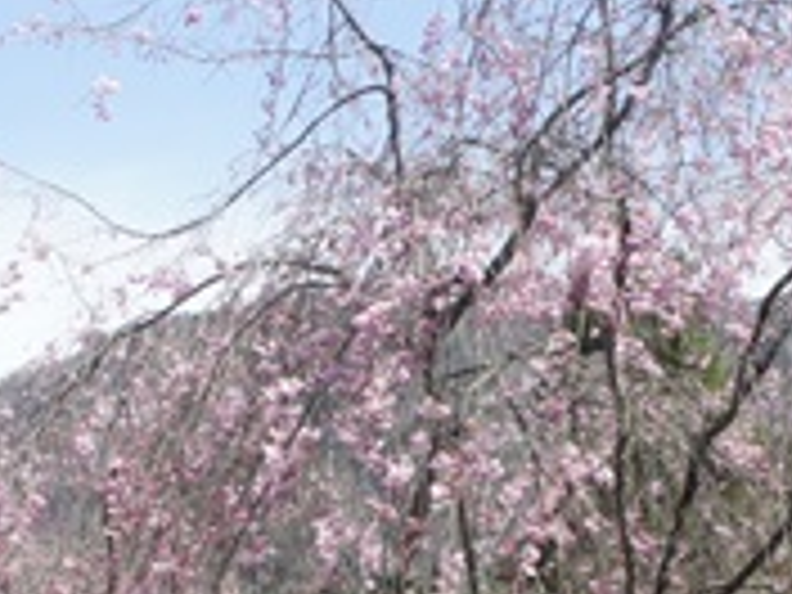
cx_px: 328
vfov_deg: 11.3
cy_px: 472
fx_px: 2997
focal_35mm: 131
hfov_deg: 15.0
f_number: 11
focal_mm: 24
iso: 200
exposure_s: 1/125
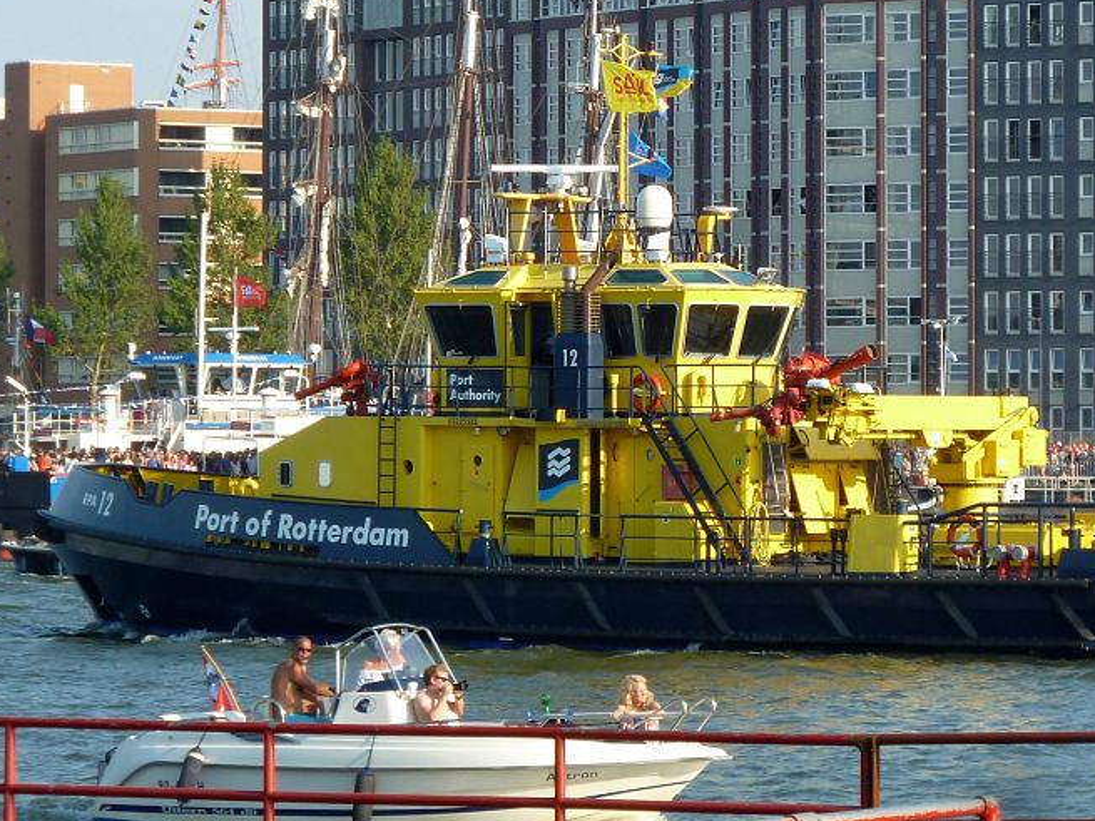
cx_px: 737
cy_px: 351
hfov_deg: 9.2
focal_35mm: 214
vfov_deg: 6.9
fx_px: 6768
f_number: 4.5
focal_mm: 22.5
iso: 80
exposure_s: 1/200
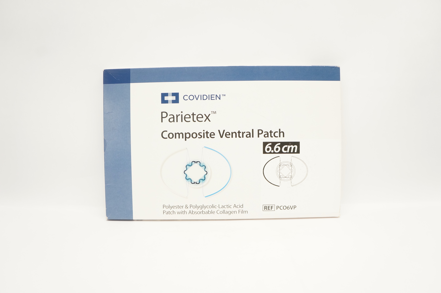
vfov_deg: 47.8
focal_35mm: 27
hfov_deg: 67.4
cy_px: 146
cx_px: 220
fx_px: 330
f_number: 5.6
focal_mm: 18
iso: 800
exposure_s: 1/60
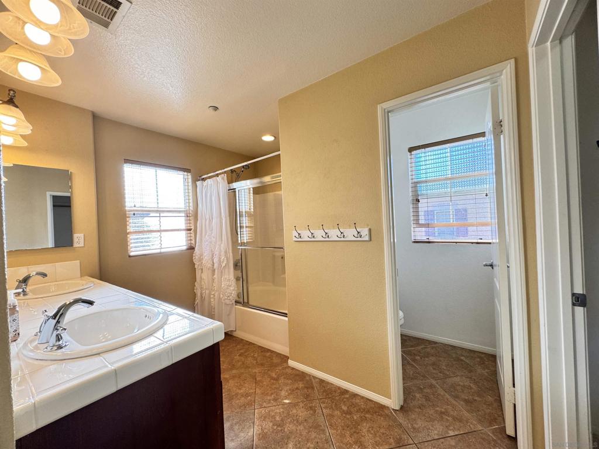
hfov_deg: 102.1
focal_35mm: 14
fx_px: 242
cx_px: 300
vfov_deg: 85.7
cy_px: 224
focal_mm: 2.22
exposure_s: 1/120
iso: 125
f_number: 2.2
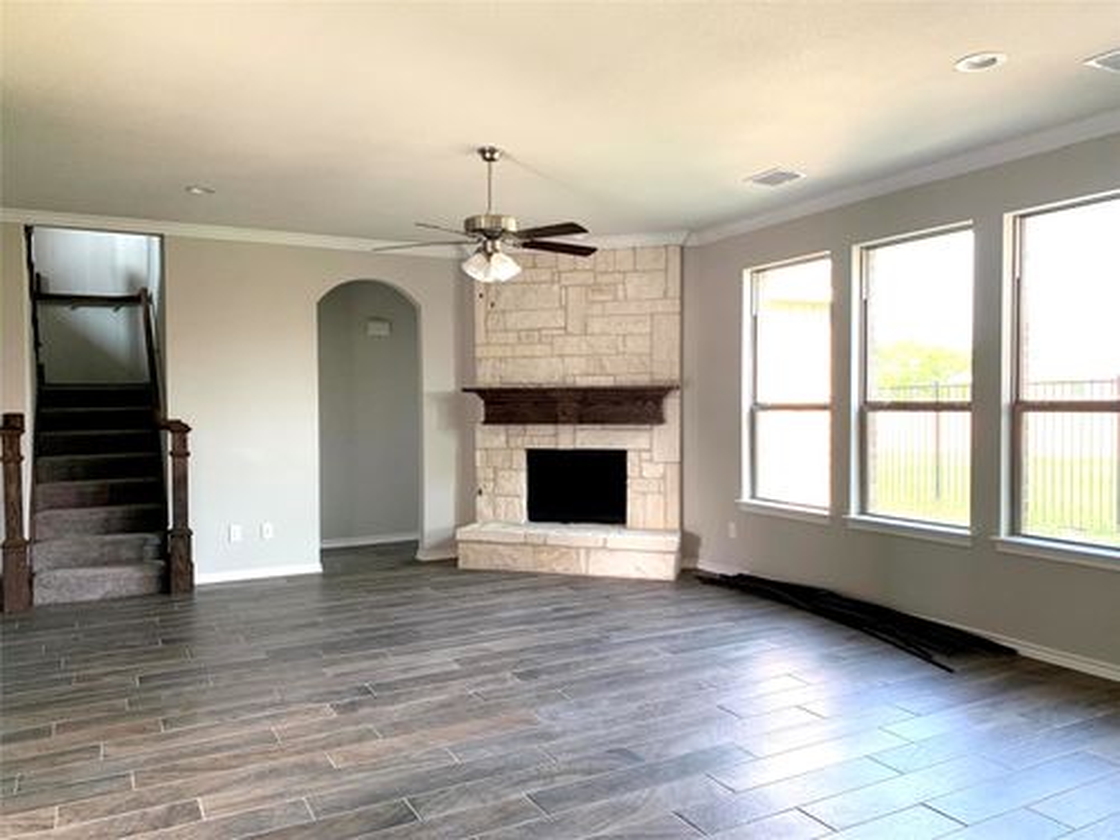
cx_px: 560
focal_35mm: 26
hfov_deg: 67.3
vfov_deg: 53.1
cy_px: 420
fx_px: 841
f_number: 1.8
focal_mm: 4.25
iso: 100
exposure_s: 1/116
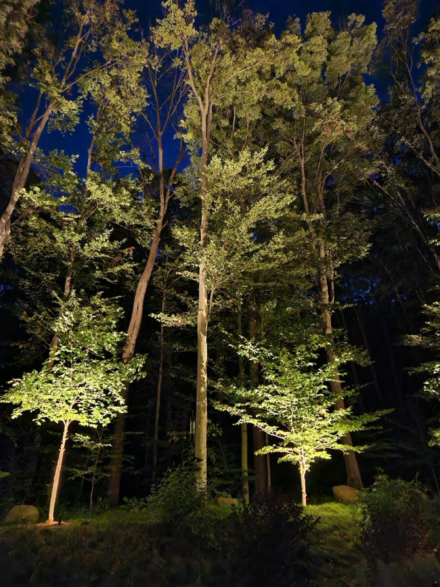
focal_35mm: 23
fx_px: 390
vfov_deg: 73.9
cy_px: 294
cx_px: 220
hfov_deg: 58.9
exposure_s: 1/5
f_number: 1.8
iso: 2000
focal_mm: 5.4
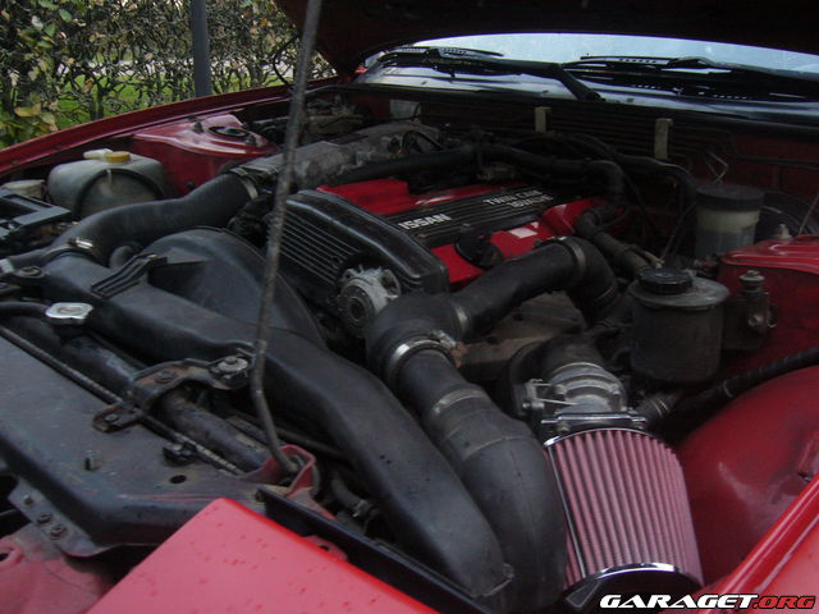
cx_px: 410
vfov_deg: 40.7
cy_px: 307
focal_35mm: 35
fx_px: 828
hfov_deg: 52.6
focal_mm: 5.8
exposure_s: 1/8
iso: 200
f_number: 2.8
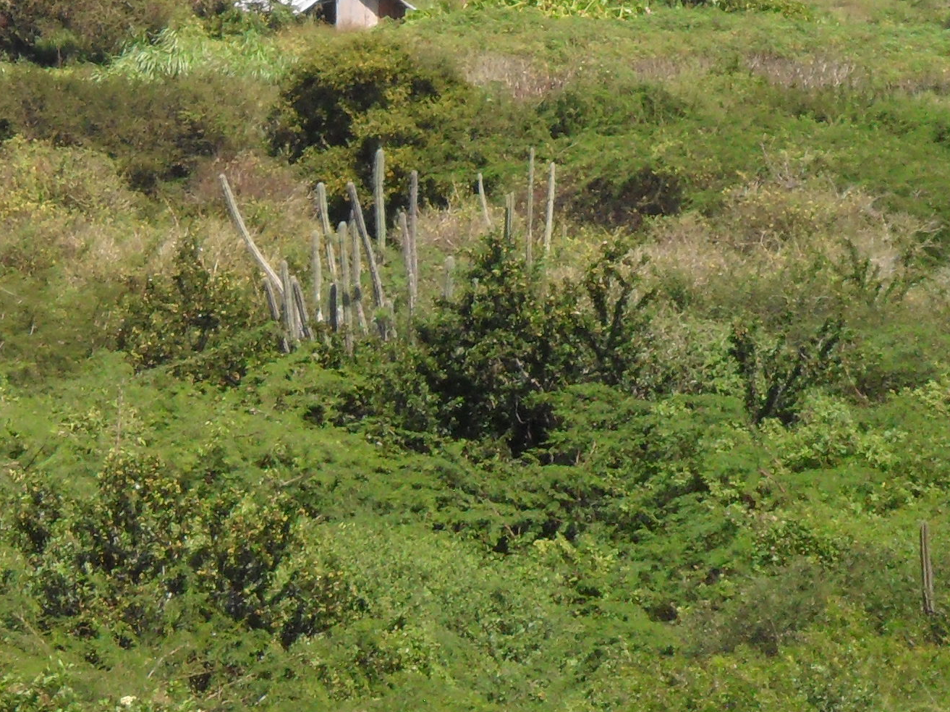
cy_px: 195
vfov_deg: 4.6
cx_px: -250
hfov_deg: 6.2
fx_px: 8780
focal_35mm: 320
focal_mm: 18.9
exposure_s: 1/250
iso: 80
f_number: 5.6
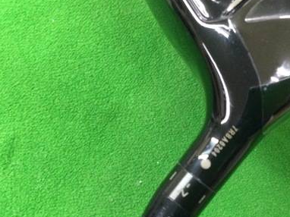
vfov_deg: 27.7
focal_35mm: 52
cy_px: 154
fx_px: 435
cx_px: 181
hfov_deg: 36.6
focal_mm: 3.3
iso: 200
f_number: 2.4
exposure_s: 1/24
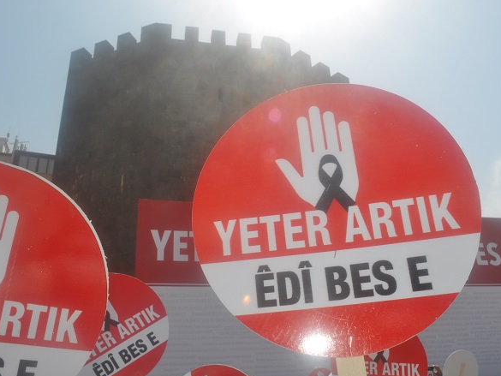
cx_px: 263
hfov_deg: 55.3
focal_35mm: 33
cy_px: 189
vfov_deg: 43.0
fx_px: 478
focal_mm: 20
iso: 200
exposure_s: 1/200
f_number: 16
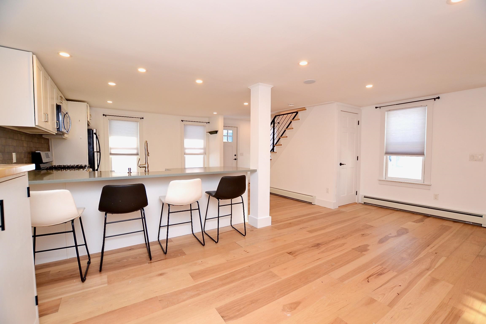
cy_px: 162
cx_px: 243
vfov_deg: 77.3
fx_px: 202
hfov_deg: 100.4
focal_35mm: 15
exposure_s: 1/100
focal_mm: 10
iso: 400
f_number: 5
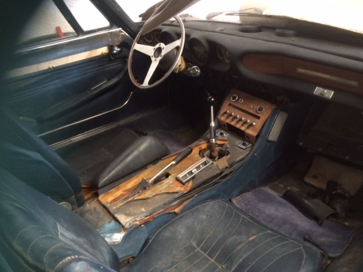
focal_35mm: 31
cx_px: 190
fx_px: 325
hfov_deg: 58.3
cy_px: 141
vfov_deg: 45.4
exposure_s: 1/17
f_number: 2.2
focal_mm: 4.15
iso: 320
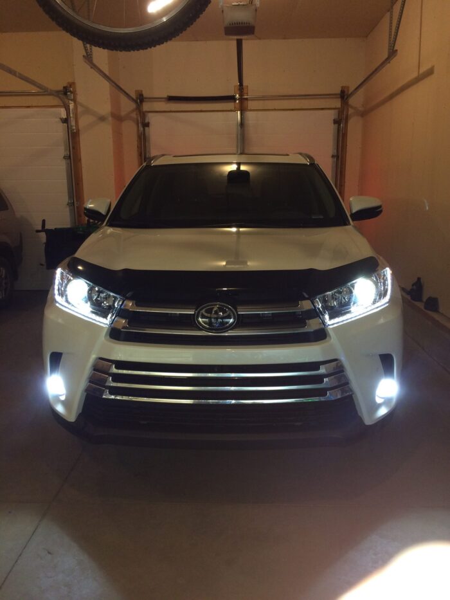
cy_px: 300
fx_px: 503
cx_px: 225
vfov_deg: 61.7
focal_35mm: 29
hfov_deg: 48.2
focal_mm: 4.15
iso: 100
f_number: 2.2
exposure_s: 1/30
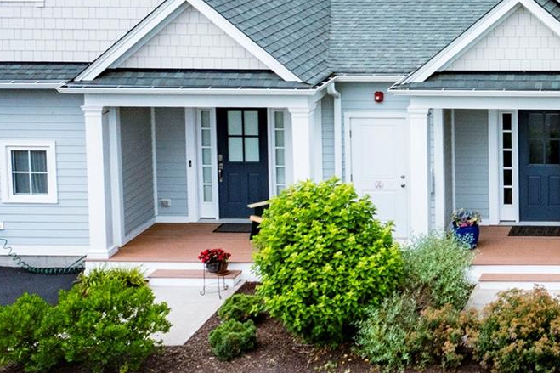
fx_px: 1353
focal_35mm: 87
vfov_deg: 15.1
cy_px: -83
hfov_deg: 21.0
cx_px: 755
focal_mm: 10.26
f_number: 5.6
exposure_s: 1/500
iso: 100
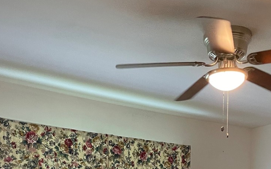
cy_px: 281
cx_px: 169
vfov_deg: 18.6
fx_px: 428
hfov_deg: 34.9
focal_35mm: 58
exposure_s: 1/60
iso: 320
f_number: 1.6
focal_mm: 4.2
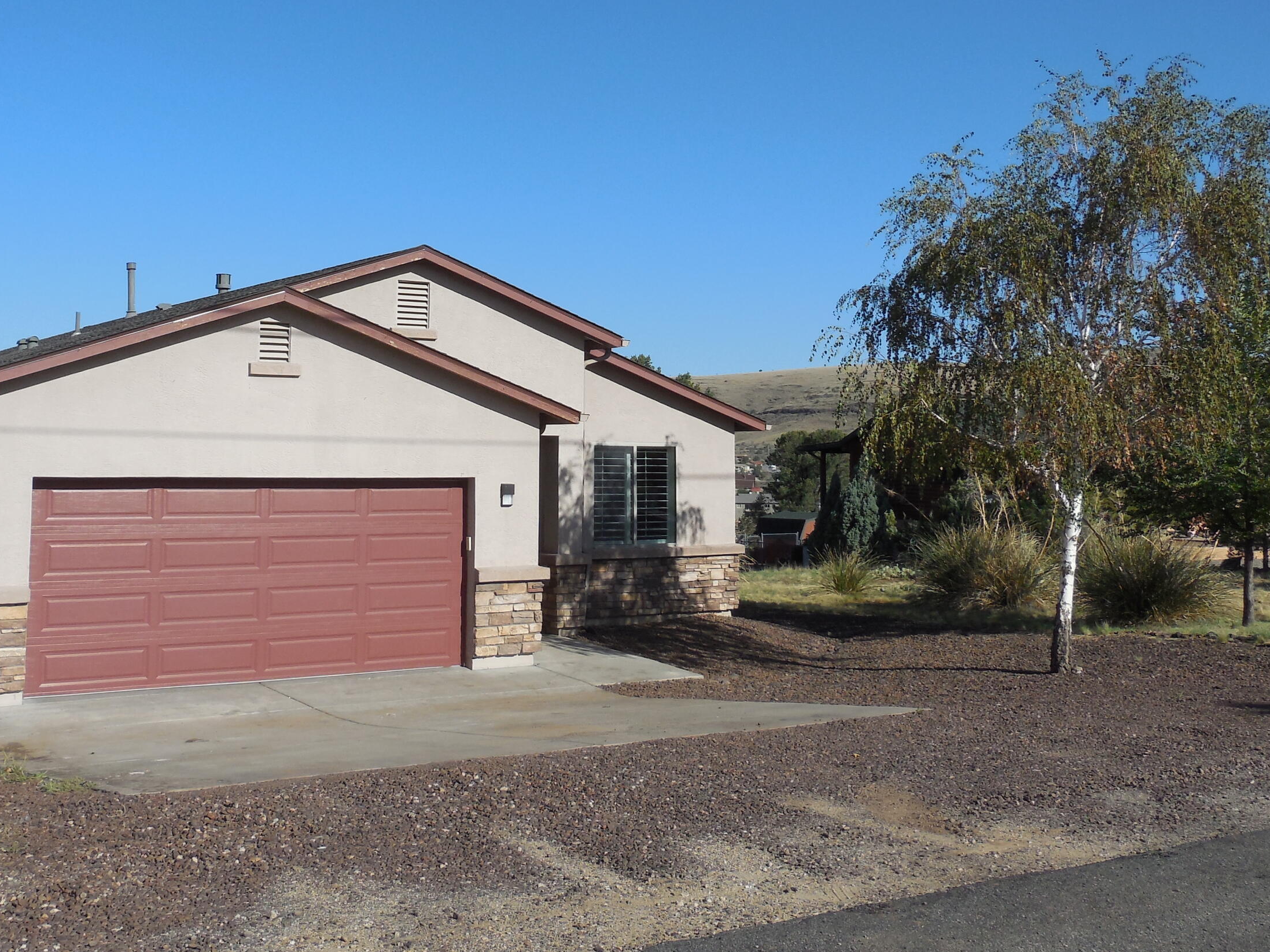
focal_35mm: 41
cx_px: 557
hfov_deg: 45.7
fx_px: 1504
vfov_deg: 34.8
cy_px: 322
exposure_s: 1/2000
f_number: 3.2
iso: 125
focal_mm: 5.3
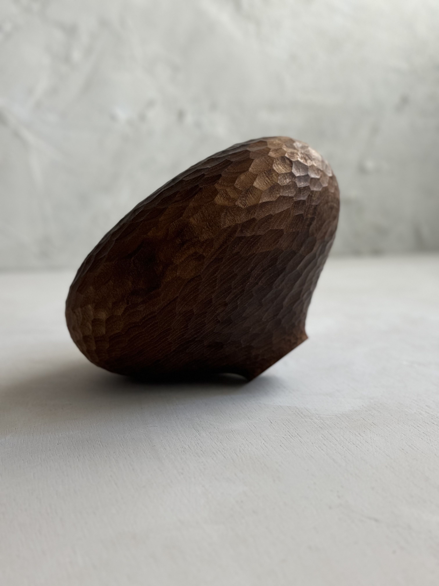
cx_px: 220
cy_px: 293
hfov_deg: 30.3
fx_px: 812
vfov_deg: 39.7
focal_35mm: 48
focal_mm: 6.76
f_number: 1.78
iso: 200
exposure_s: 1/40
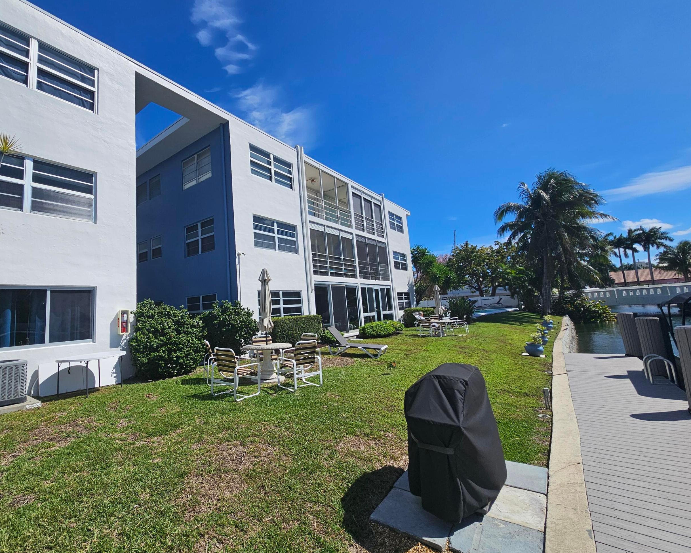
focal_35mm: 15
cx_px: 284
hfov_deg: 95.8
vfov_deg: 84.0
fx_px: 307
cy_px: 266
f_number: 2.2
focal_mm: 2.2
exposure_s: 1/4408
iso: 50
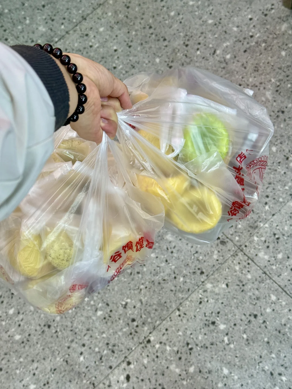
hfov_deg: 30.3
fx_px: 540
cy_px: 194
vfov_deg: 39.7
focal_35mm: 48
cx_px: 146
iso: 80
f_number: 1.78
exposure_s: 1/100
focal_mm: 6.76
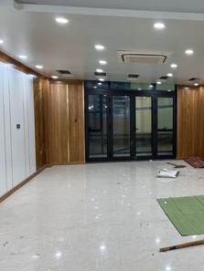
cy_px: 136
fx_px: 275
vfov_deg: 52.6
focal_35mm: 35
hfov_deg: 38.5
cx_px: 176
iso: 50
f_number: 1.5
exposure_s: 1/100
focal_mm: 5.7
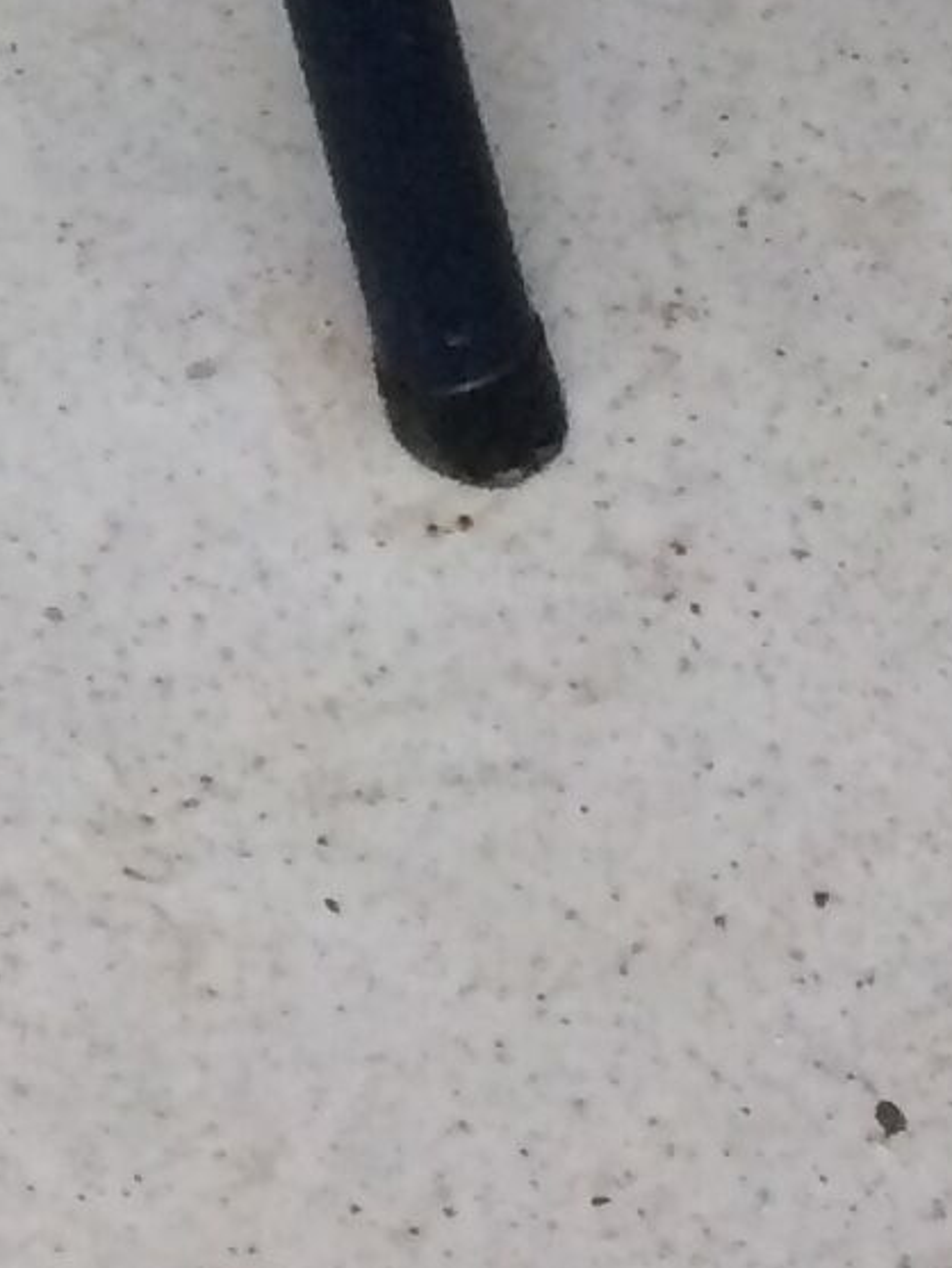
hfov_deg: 8.7
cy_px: -2286
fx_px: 6231
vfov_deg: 9.6
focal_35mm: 170
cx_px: 456
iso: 64
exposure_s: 1/33
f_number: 2.2
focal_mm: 4.15
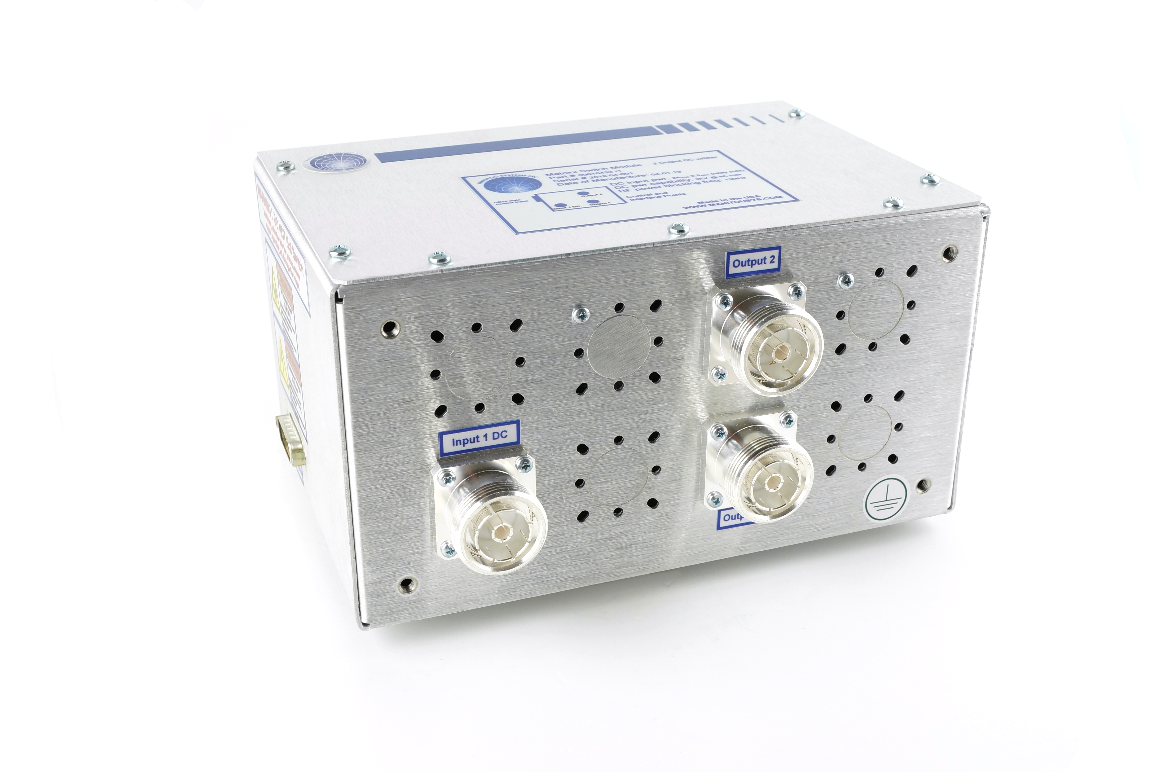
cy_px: 386
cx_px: 581
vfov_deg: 29.8
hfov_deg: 43.6
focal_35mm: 45
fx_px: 1451
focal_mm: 30
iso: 400
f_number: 11
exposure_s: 1/60
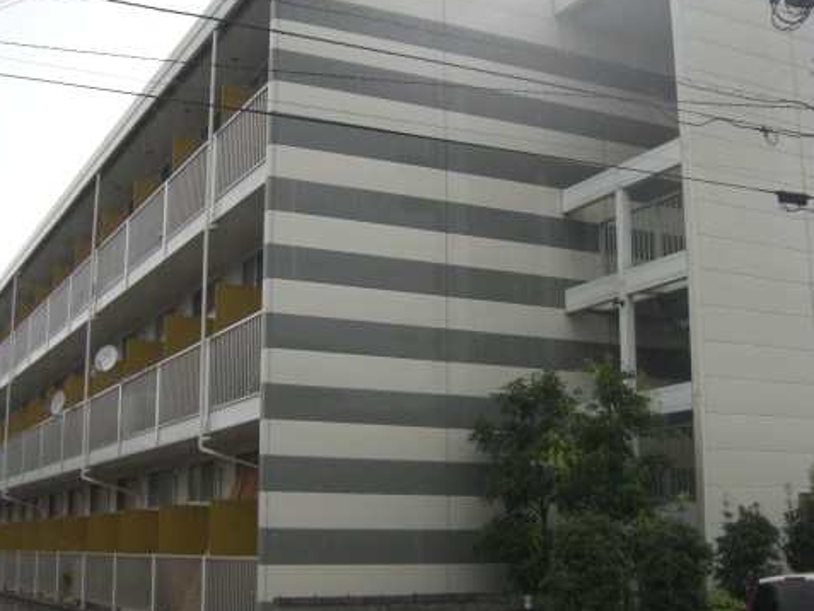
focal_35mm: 51
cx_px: 418
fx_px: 1200
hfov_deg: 37.5
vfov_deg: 28.6
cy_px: 276
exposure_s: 1/160
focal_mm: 6.2
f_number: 2.7
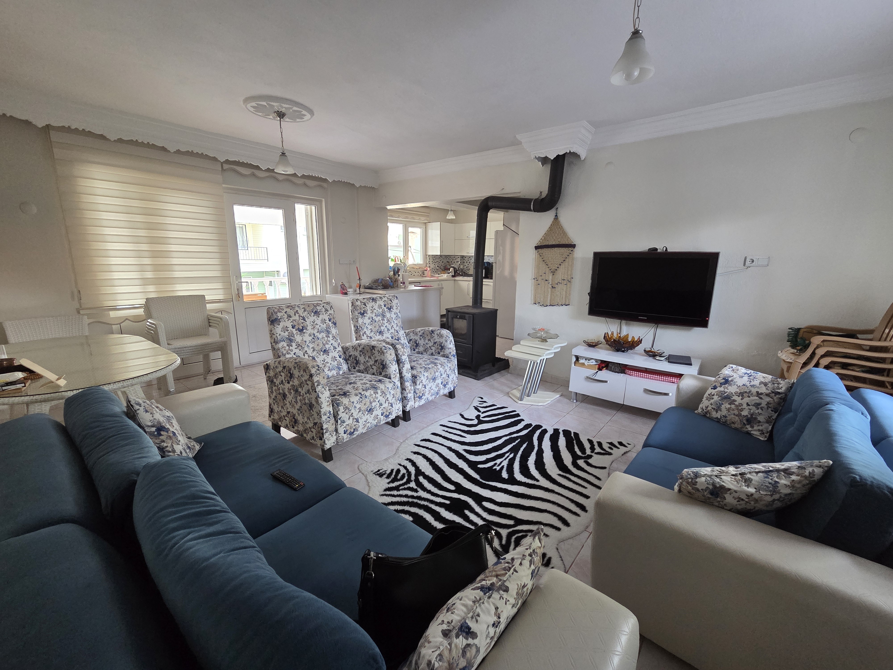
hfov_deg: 106.2
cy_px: 335
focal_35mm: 13
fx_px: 335
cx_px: 446
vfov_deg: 89.9
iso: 500
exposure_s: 1/50
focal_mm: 2.2
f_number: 2.2
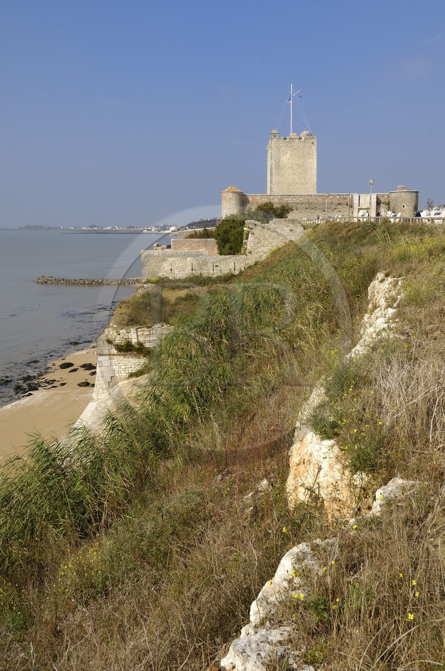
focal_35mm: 36
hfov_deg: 36.8
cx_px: 222
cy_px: 336
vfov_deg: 53.2
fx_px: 669
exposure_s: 1/160
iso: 100
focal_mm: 24
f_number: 11
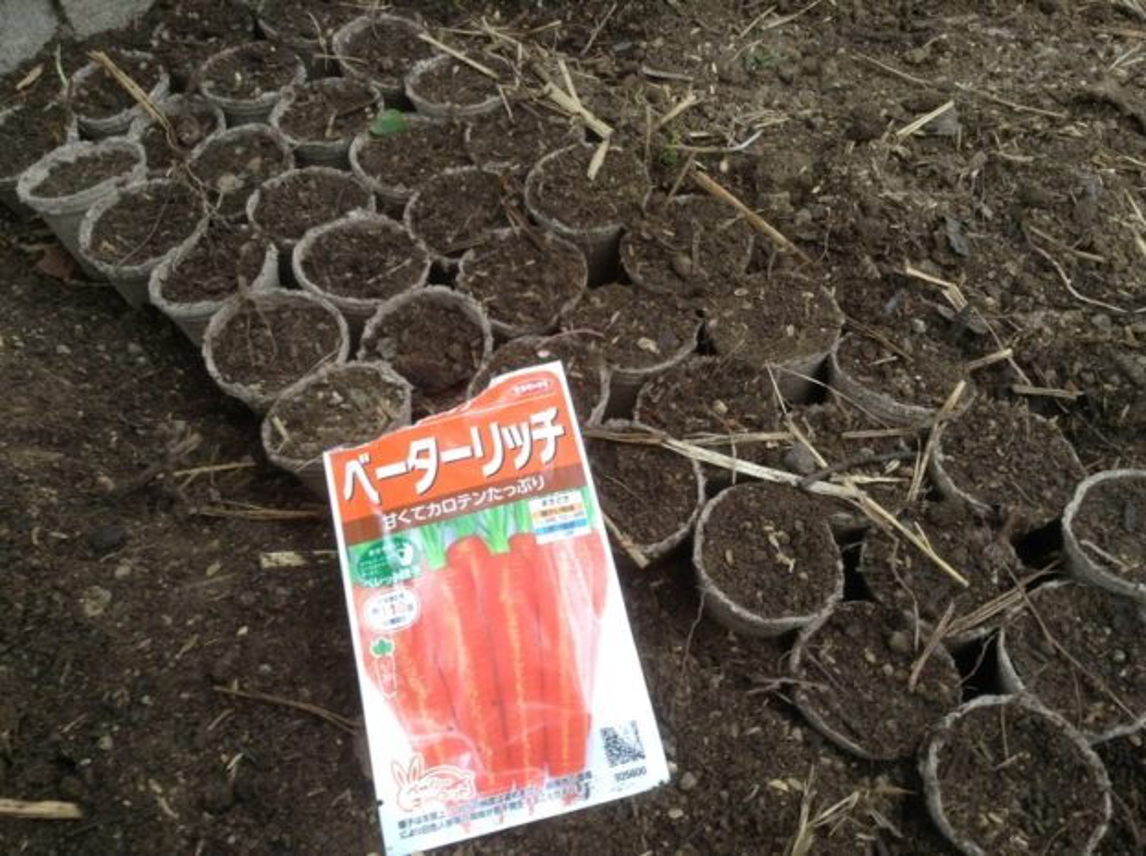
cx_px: 573
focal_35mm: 33
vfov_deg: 42.8
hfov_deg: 55.4
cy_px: 428
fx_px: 1091
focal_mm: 3.3
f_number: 2.4
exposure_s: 1/24
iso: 32
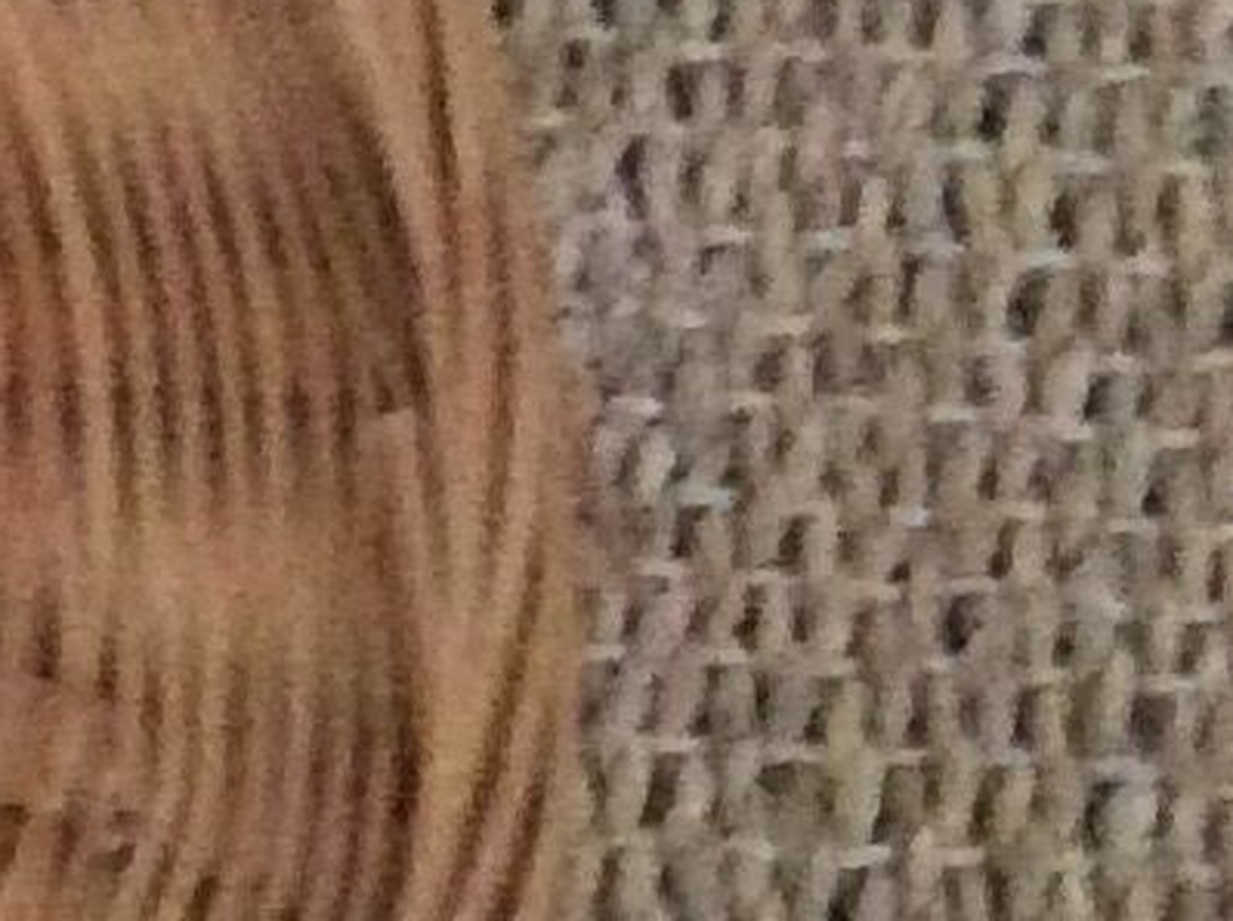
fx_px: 7398
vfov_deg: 7.1
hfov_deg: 8.7
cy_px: 896
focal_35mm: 208
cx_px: -1644
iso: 400
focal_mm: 3.3
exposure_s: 1/17
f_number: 2.4
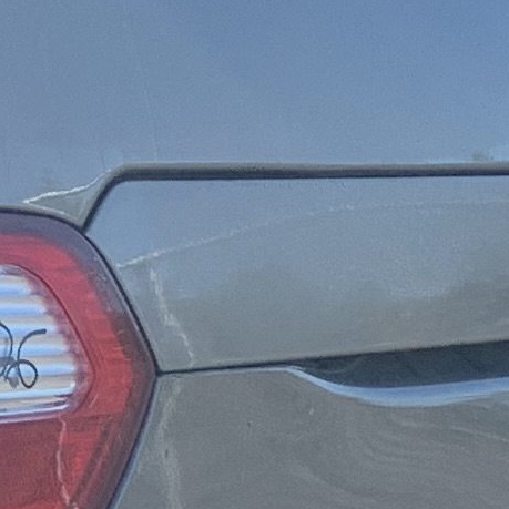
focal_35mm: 202
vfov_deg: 8.7
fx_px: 3360
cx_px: -445
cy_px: 369
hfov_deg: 8.3
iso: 25
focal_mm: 4.25
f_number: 1.8
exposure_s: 1/981
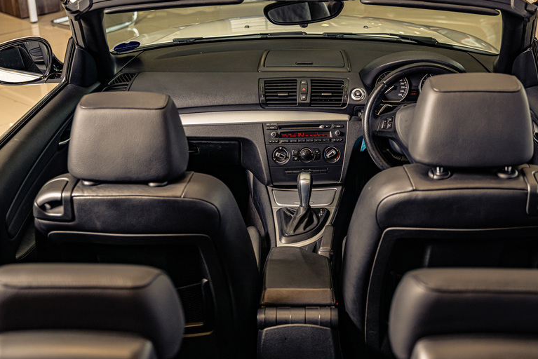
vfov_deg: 24.2
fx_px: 837
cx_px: 312
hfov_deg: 35.5
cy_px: 177
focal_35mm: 56
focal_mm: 42
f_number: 3.5
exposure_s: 1/160
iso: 160
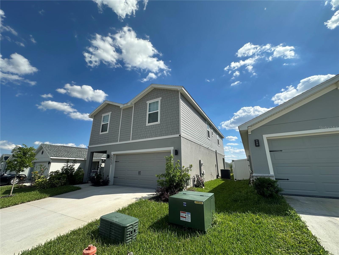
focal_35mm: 14
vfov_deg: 85.7
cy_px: 128
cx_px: 170
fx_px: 137
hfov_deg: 102.1
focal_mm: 2.22
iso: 50
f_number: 2.2
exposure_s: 1/2681
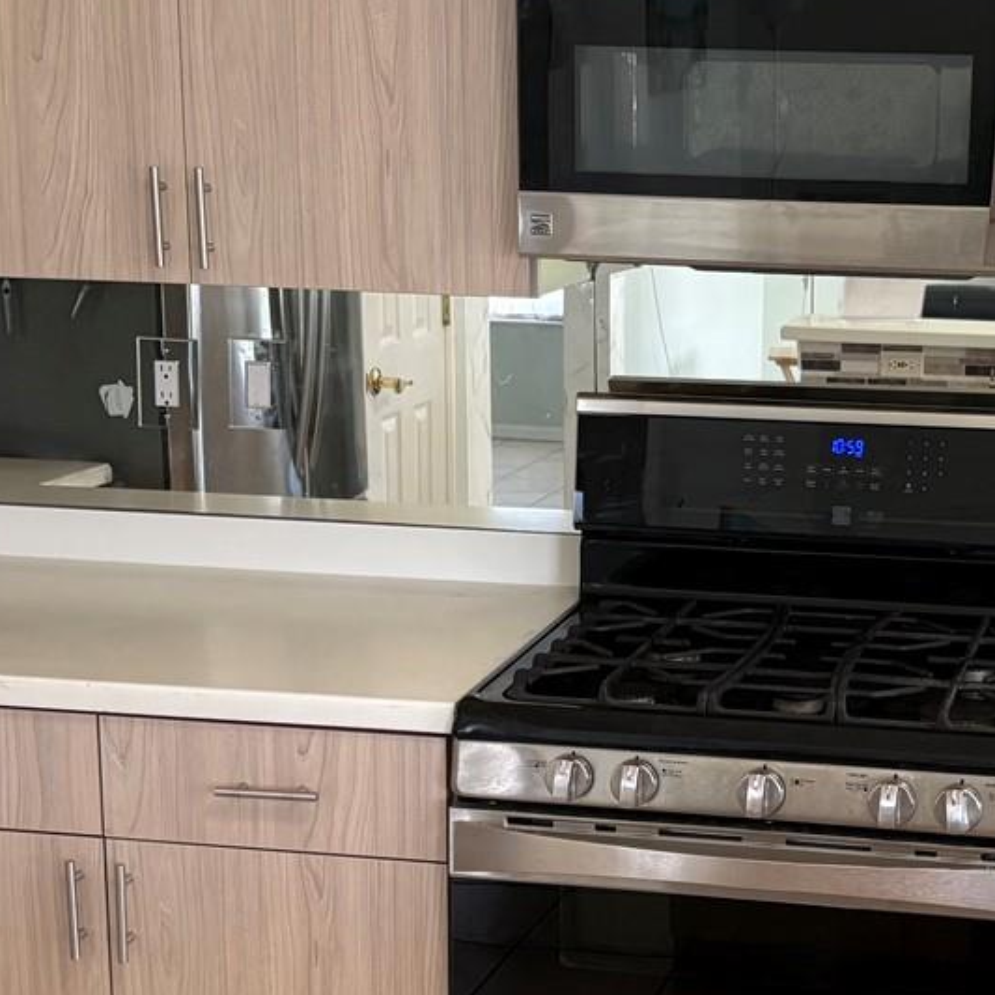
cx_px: 786
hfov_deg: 24.6
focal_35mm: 69
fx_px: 2244
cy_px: 597
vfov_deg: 25.0
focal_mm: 5.96
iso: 125
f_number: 1.6
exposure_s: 1/93
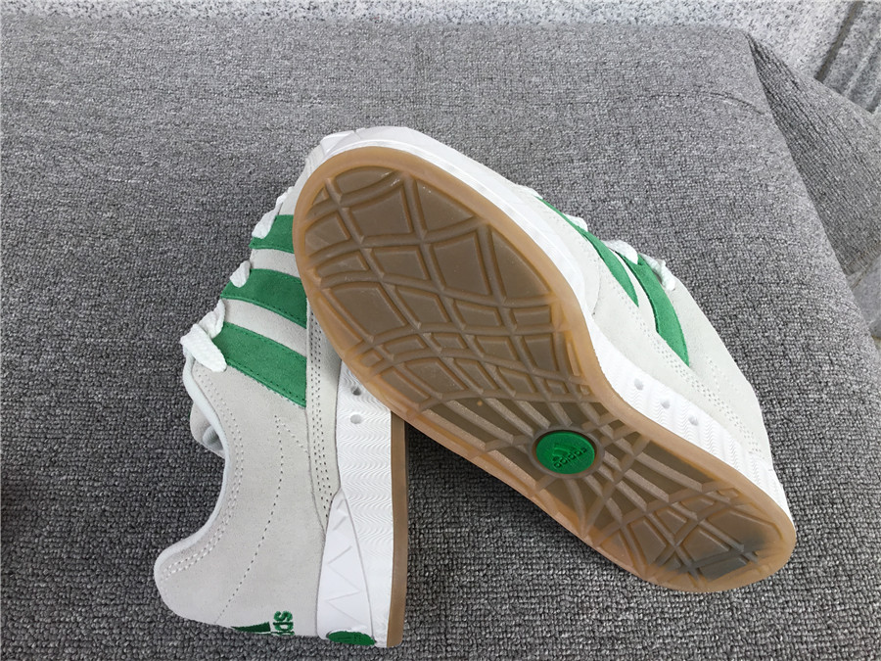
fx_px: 789
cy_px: 330
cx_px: 440
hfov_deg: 58.4
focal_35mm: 31
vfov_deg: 45.4
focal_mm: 3.3
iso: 25
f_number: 2.4
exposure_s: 1/360
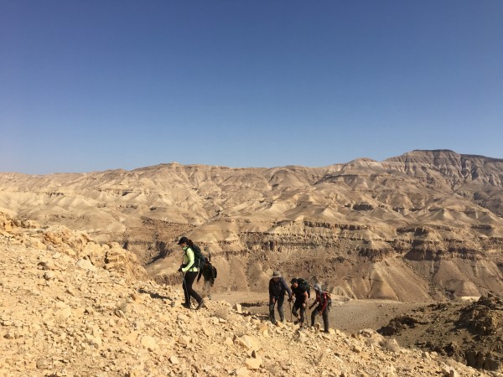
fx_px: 421
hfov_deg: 61.7
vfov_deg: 48.2
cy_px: 188
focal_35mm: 29
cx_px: 252
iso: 25
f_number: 2.2
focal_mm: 4.15
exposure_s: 1/2653
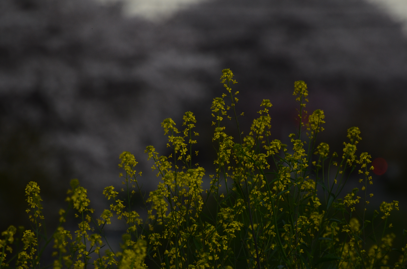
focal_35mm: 450
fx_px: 5077
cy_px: 134
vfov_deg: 3.0
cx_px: 204
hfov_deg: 4.6
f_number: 5.6
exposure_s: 1/1000
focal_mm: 300
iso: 720
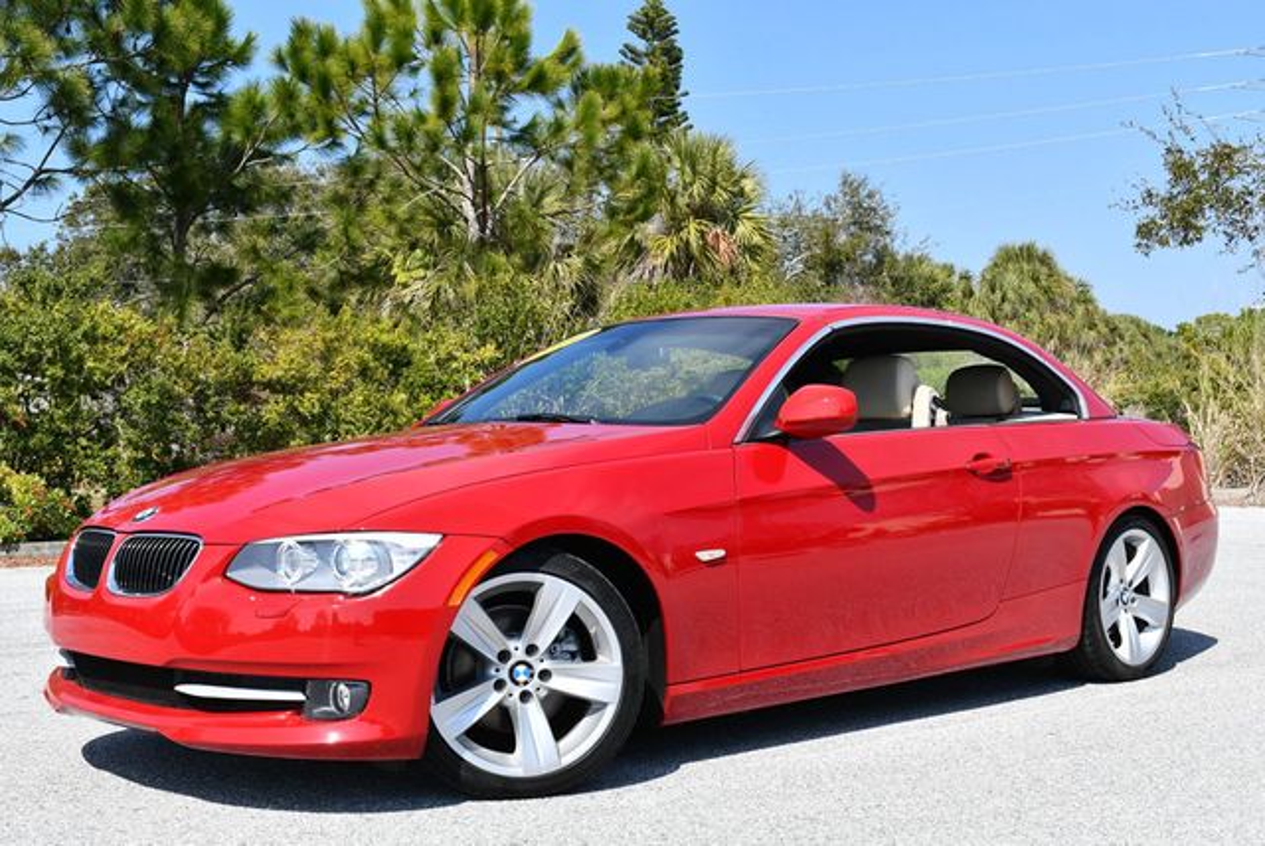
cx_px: 632
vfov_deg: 28.1
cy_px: 423
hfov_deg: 41.1
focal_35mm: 48
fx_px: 1688
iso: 100
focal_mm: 24
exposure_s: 1/250
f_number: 8
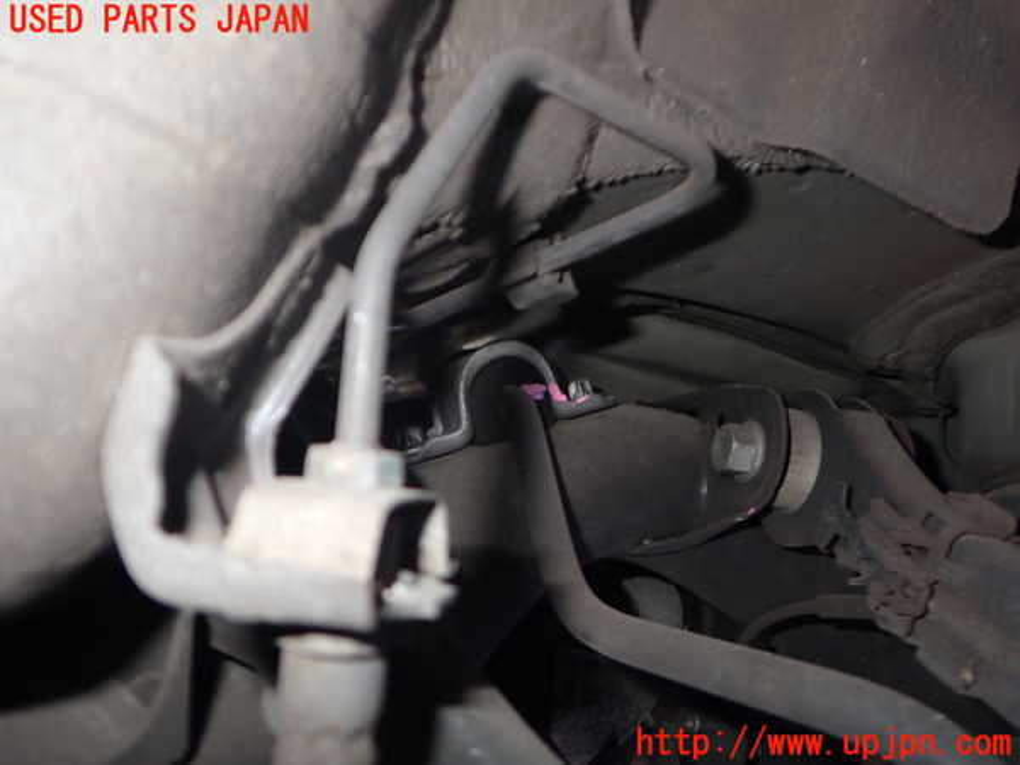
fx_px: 884
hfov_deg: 60.0
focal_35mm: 30
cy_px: 382
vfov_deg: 46.8
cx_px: 510
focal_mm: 5.4
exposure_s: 1/30
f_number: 2.3
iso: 200
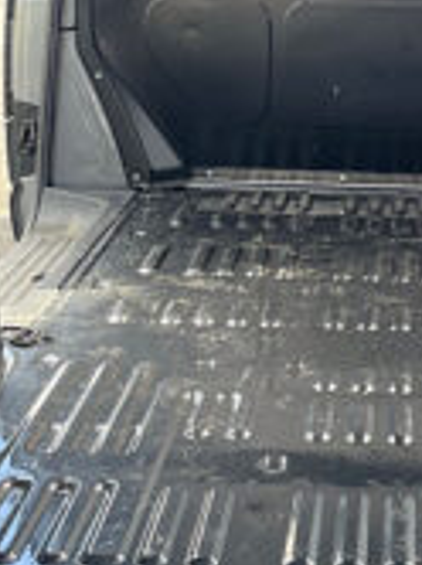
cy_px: 7
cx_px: 410
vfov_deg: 19.3
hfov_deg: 14.7
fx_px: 1613
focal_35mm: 99
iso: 32
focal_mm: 4.2
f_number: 1.6
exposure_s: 1/230
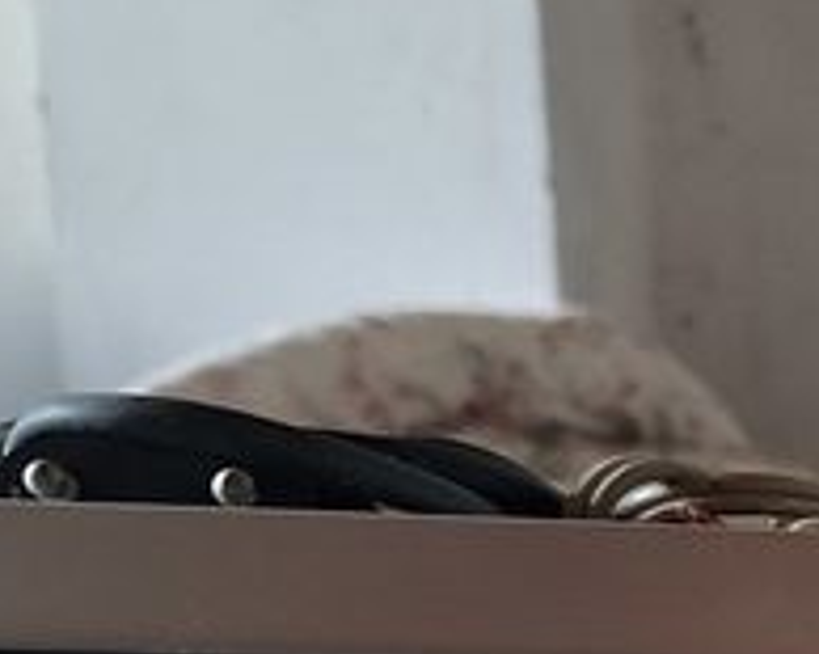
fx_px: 2810
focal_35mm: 116
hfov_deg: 14.6
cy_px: 852
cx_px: 1452
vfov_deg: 12.8
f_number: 1.8
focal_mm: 5.54
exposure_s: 1/25
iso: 500
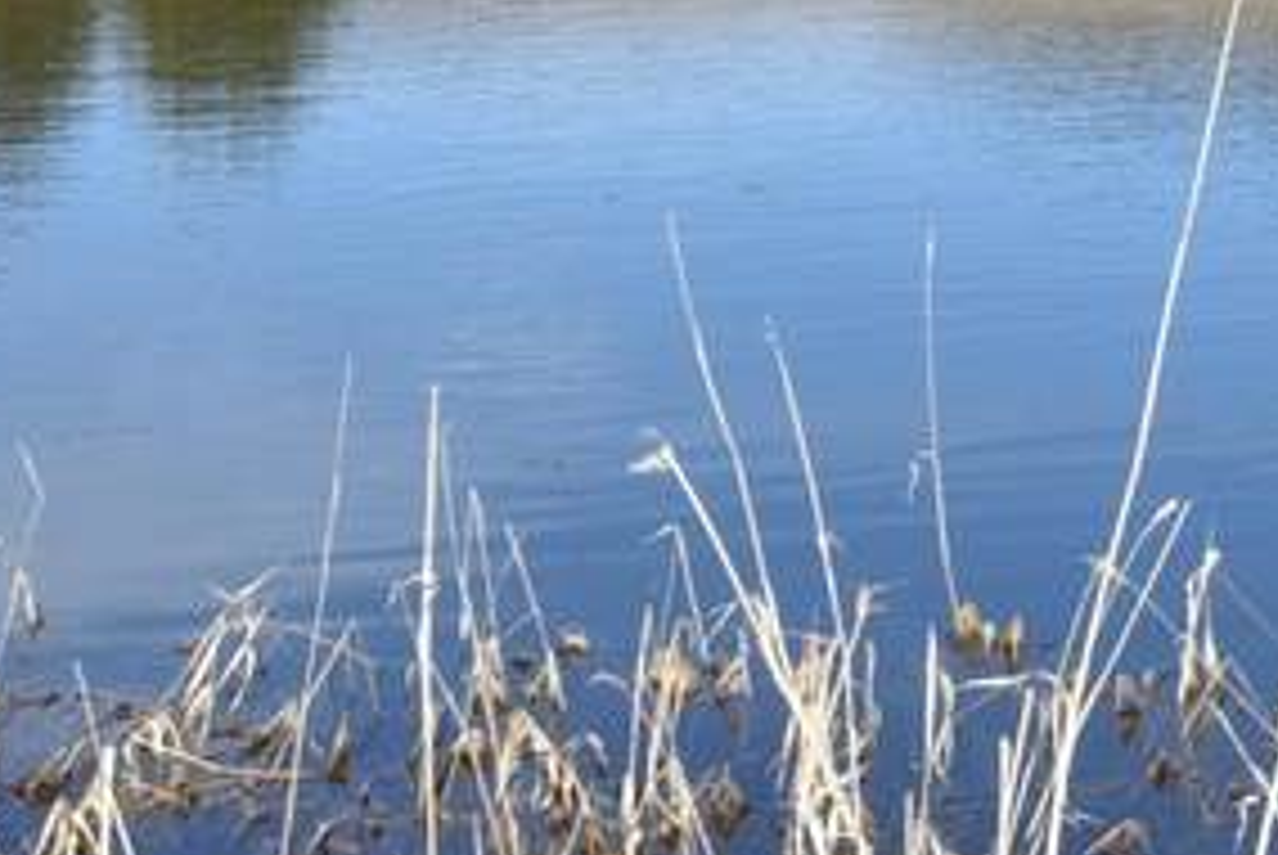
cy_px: -682
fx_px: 3838
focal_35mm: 108
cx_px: 1089
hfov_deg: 18.7
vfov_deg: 11.7
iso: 200
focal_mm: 24
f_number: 20
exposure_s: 1/100
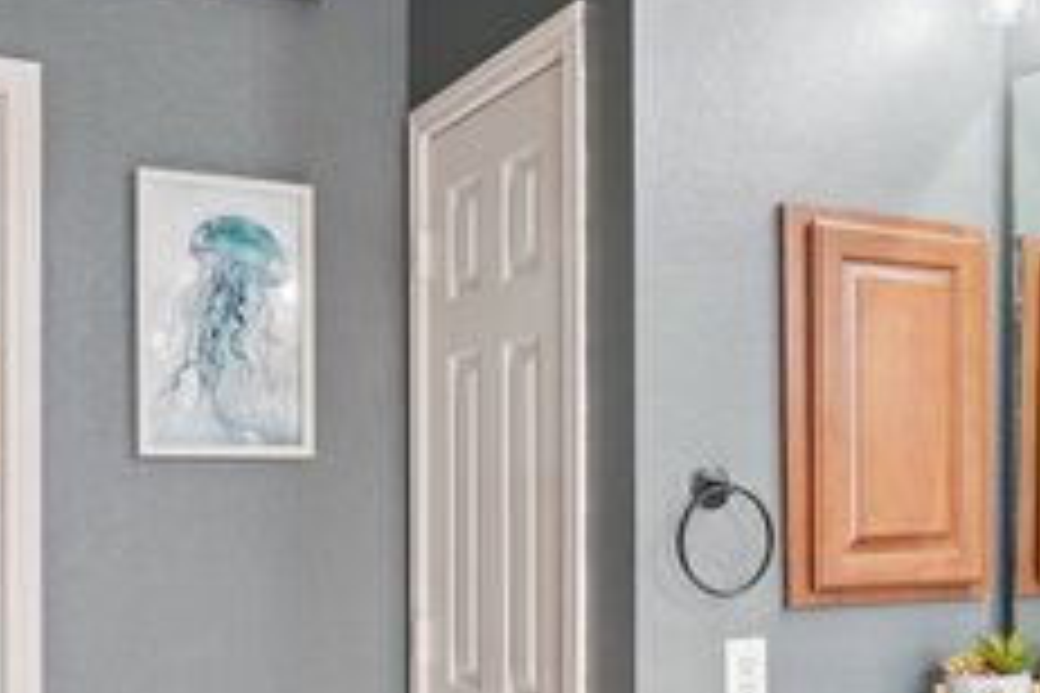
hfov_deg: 40.1
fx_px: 1398
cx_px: 734
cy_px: 502
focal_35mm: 48
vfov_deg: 27.6
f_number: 8
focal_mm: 17.5
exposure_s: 1/15
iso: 400
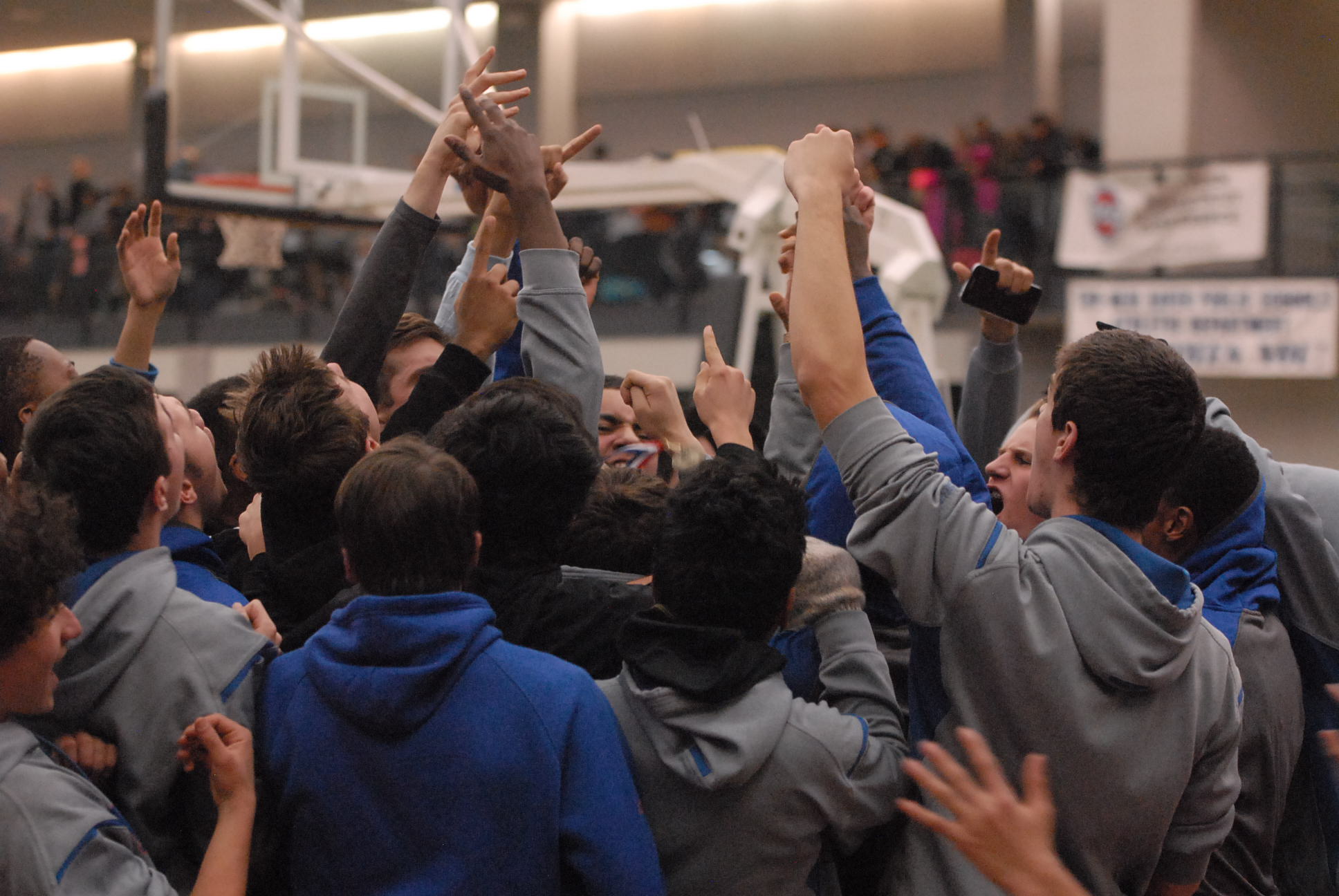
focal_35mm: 105
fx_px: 3910
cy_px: 448
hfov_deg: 19.4
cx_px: 670
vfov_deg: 13.1
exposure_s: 1/125
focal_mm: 70
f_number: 2.8
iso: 1600
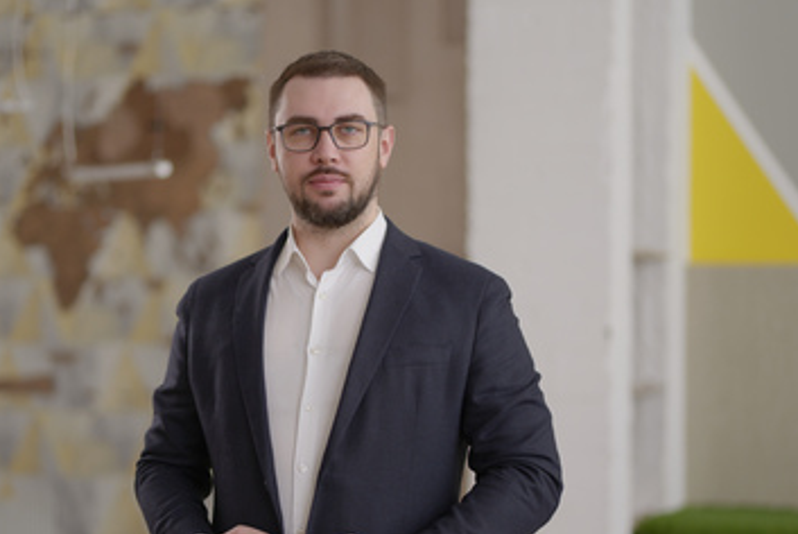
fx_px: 2241
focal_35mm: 101
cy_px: 312
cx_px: 337
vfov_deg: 13.6
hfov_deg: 20.2
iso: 200
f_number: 1.8
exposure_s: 1/640
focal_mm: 85
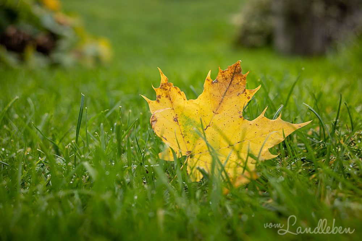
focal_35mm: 35
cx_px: 181
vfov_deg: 37.9
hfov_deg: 54.4
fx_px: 352
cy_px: 120
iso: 1000
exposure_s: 1/160
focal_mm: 35
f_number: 4
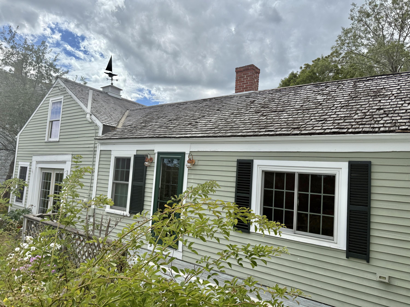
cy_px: 154
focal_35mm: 24
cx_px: 205
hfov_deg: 71.6
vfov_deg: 56.8
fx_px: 284
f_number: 1.78
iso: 100
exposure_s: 1/6711
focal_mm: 6.76
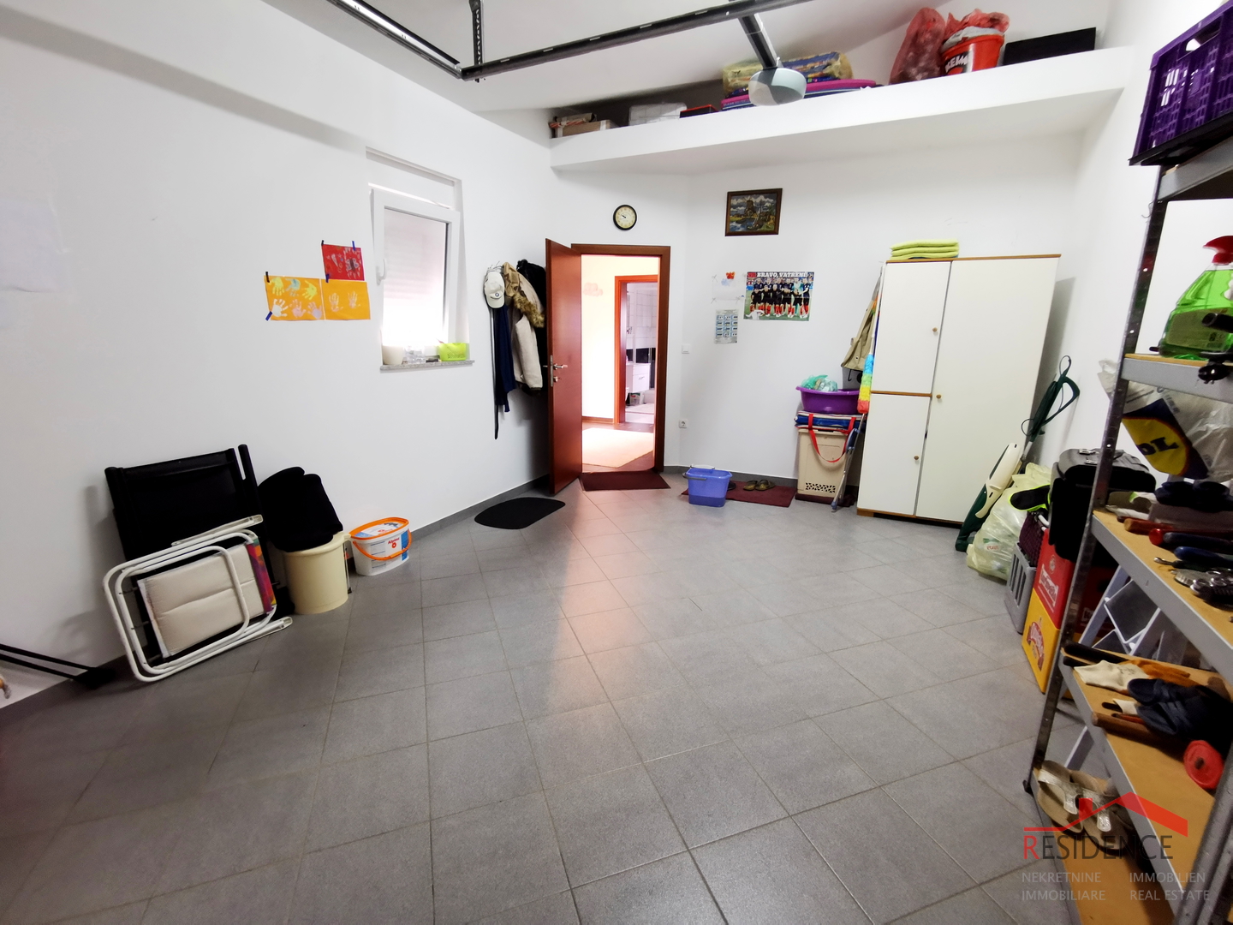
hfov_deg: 94.5
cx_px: 616
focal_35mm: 16
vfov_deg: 78.1
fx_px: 570
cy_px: 462
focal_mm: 2.35
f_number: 2.2
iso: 640
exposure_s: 1/20
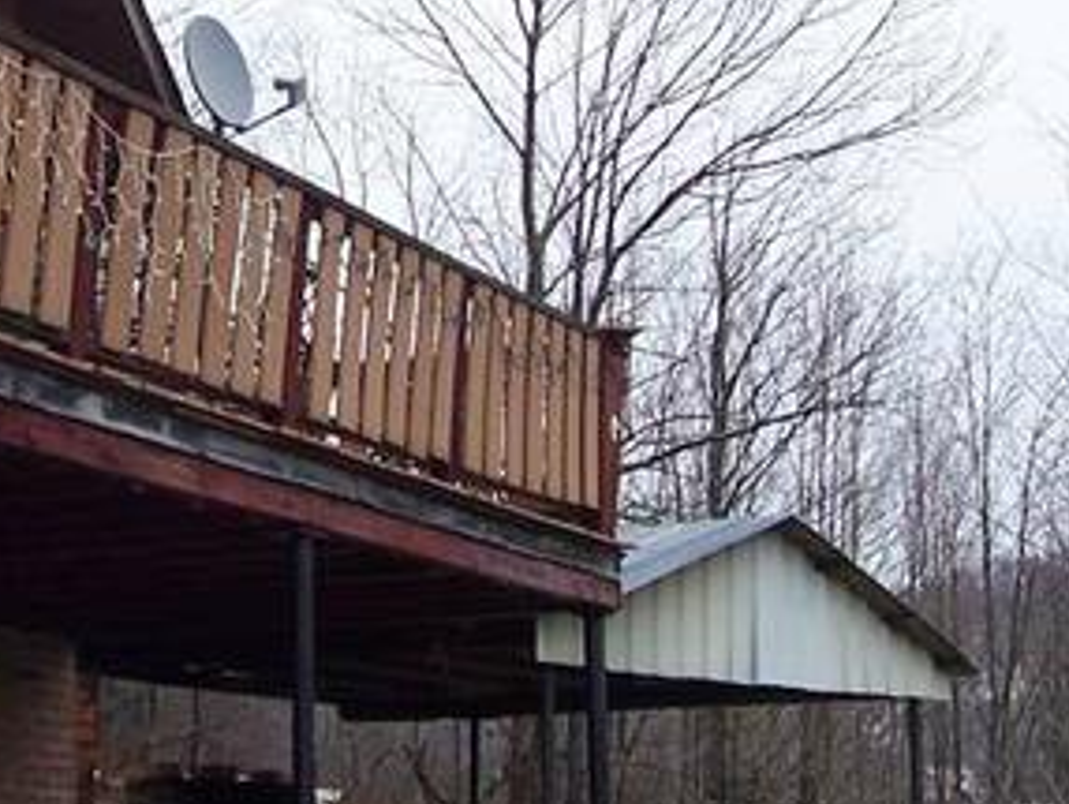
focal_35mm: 95
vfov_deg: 15.5
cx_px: 239
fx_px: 2936
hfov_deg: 20.4
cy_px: 217
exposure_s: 1/180
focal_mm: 5.6
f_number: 2.7
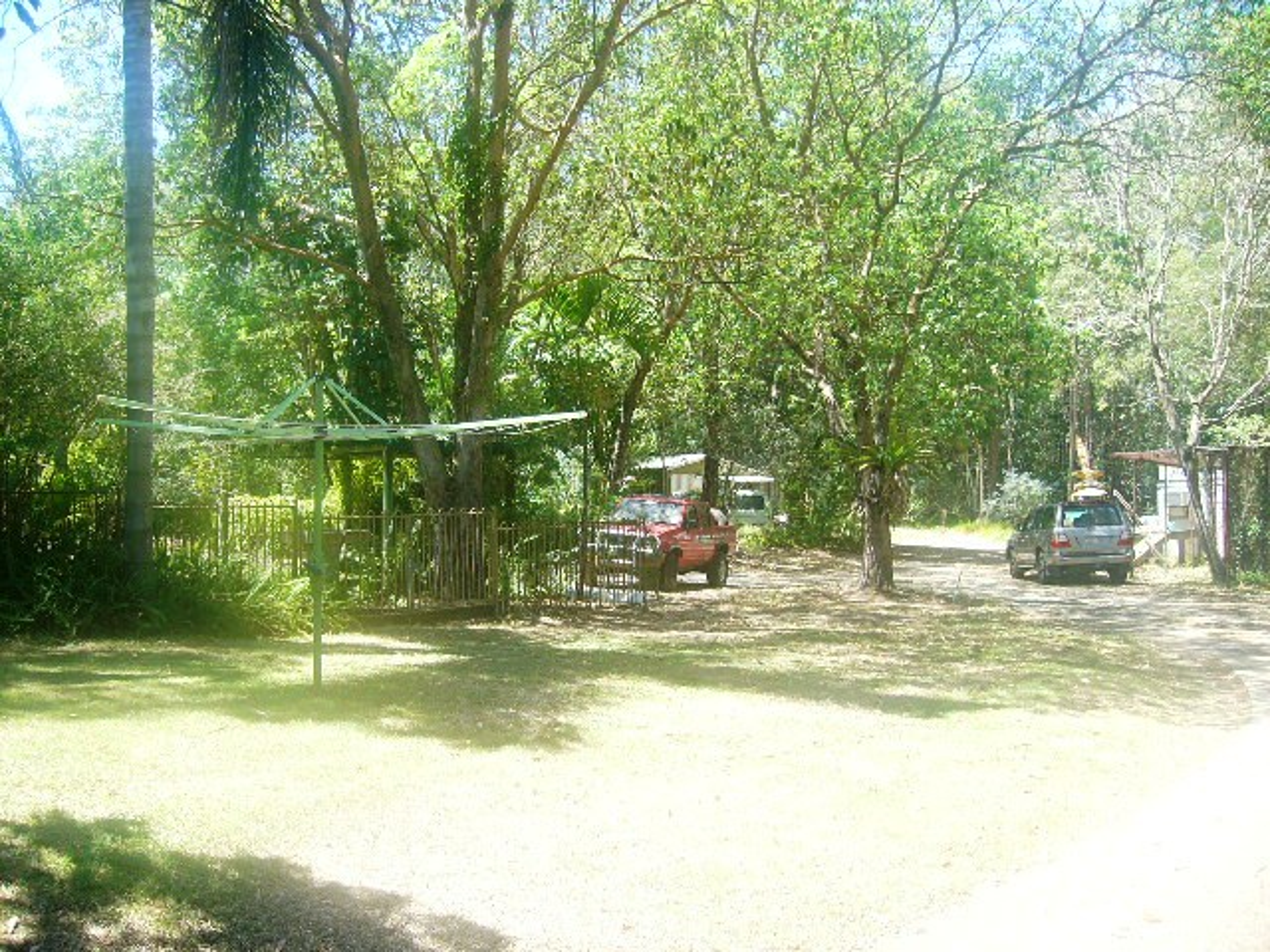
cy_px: 476
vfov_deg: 40.7
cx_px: 635
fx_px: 1284
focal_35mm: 35
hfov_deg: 52.6
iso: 64
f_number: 2.8
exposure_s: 1/100
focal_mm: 5.8
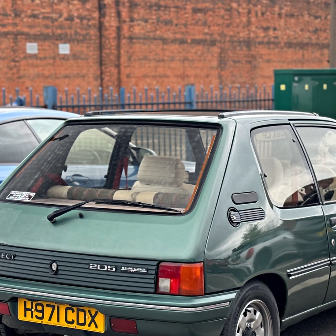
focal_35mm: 78
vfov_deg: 22.2
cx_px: 202
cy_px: 196
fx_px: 857
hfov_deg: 22.2
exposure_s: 1/207
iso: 64
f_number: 1.78
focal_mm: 6.76
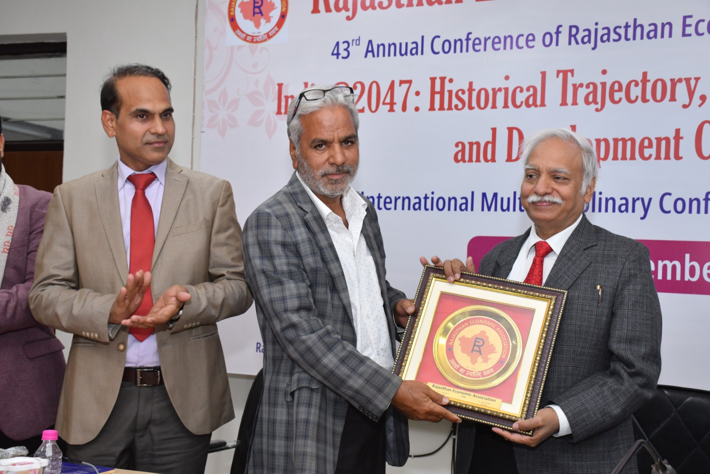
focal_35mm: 51
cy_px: 237
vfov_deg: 26.5
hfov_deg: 38.9
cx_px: 355
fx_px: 1006
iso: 800
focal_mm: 34
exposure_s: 1/125
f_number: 5.6
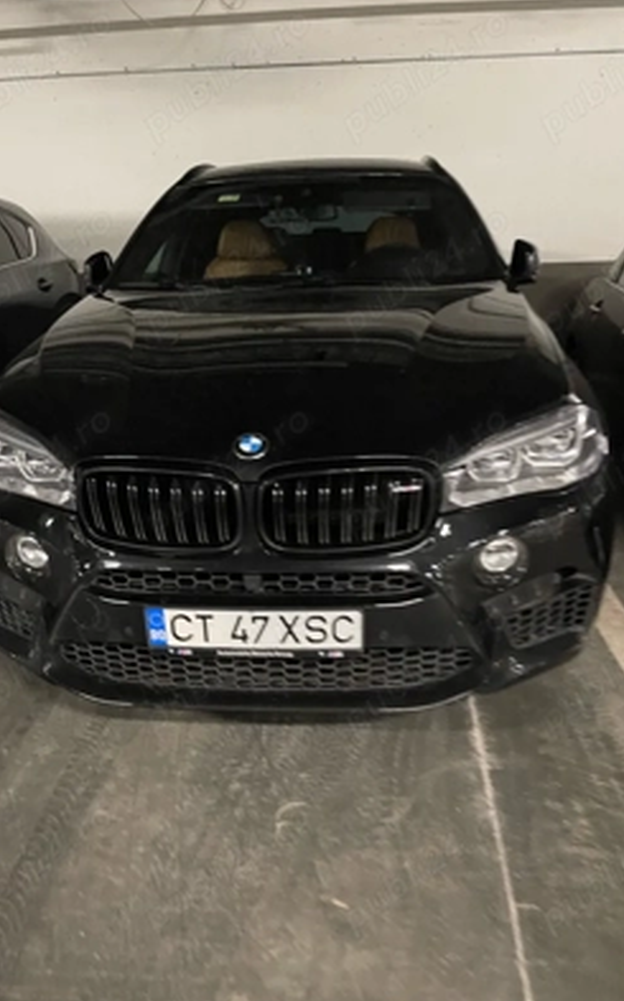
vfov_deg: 68.4
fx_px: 736
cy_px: 502
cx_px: 278
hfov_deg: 45.9
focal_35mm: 27
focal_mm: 5.1
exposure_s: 1/30
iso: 800
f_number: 1.6
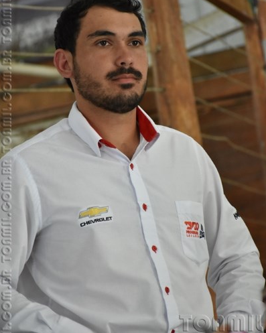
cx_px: 133
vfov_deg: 8.1
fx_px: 2344
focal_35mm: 238
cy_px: 139
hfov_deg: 6.5
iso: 1600
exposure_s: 1/80
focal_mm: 140
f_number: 5.6
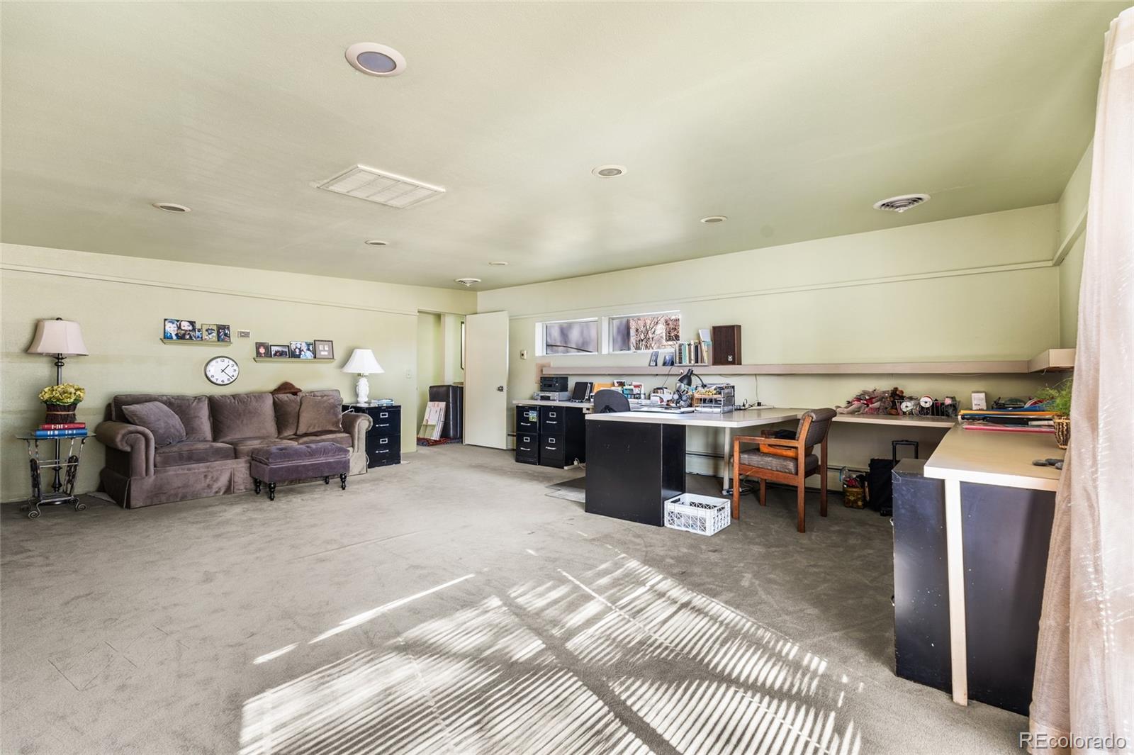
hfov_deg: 95.0
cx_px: 567
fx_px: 519
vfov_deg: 72.0
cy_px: 378
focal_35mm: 16
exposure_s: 1.6
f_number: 8
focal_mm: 16.5
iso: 100
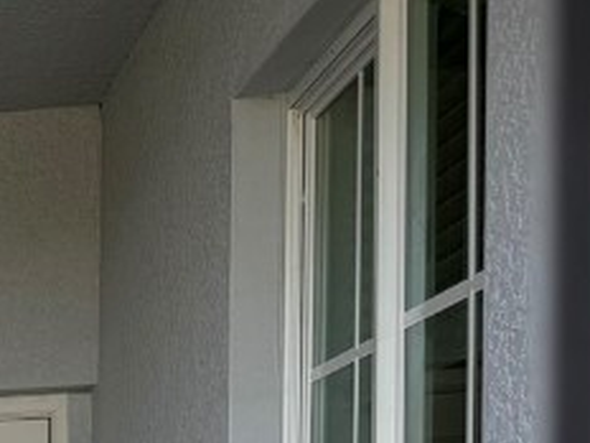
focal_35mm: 106
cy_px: 771
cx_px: -633
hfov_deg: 14.8
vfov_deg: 12.8
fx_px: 1807
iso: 64
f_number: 1.78
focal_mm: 6.76
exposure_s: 1/251
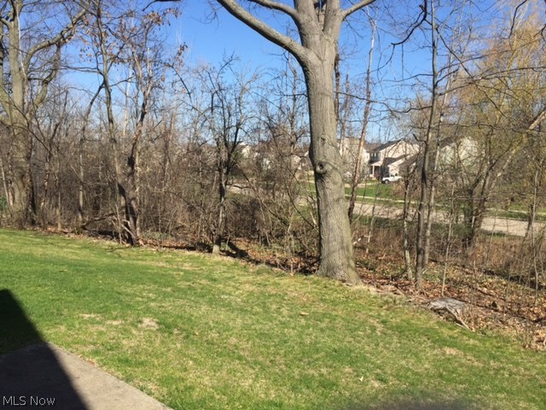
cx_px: 273
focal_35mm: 29
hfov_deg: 61.7
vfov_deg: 48.2
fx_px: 457
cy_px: 205
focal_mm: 4.15
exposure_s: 1/1582
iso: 32
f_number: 2.2
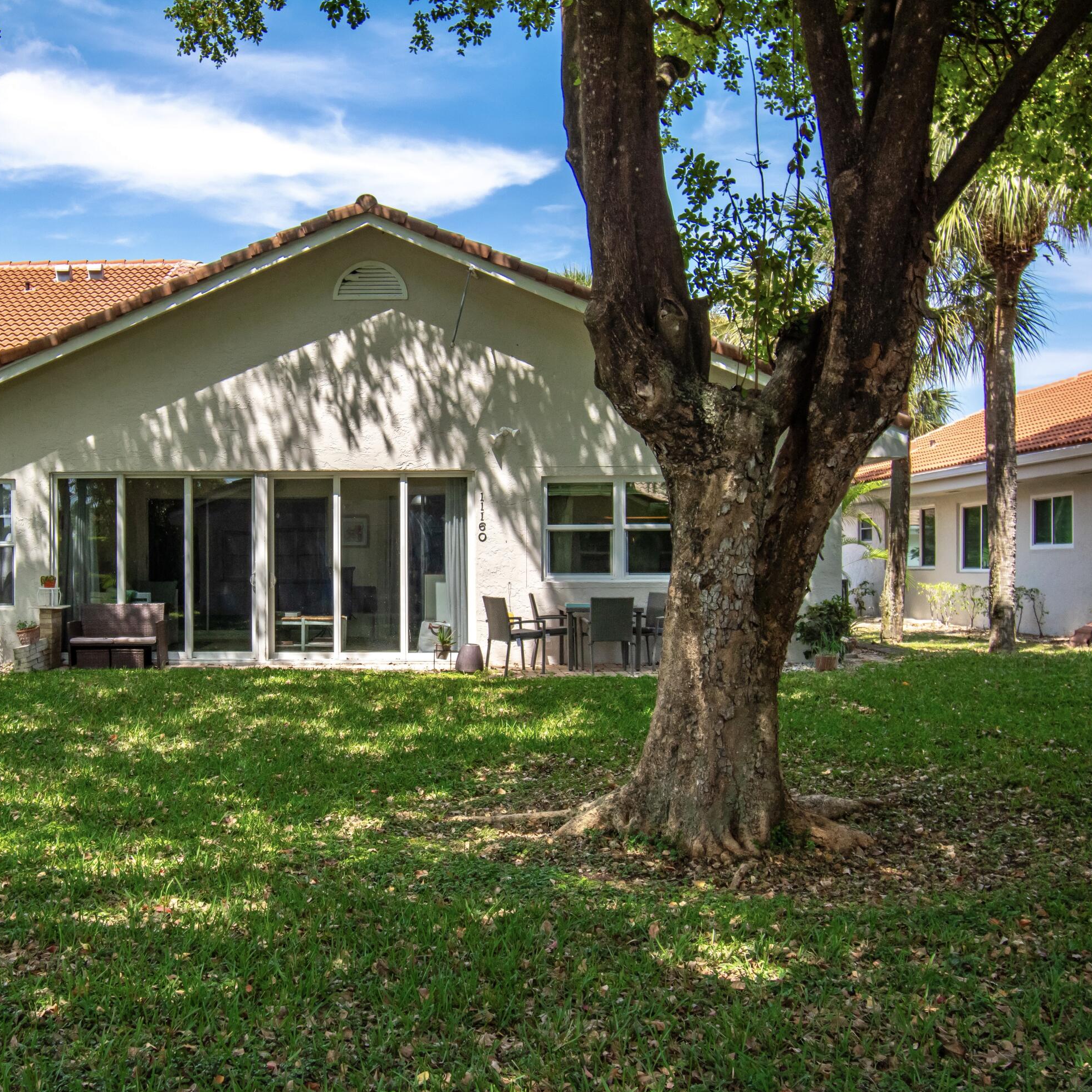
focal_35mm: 39
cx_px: 349
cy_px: 556
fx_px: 1392
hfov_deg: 42.2
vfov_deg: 42.8
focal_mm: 20
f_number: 5.6
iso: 400
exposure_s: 1/1250
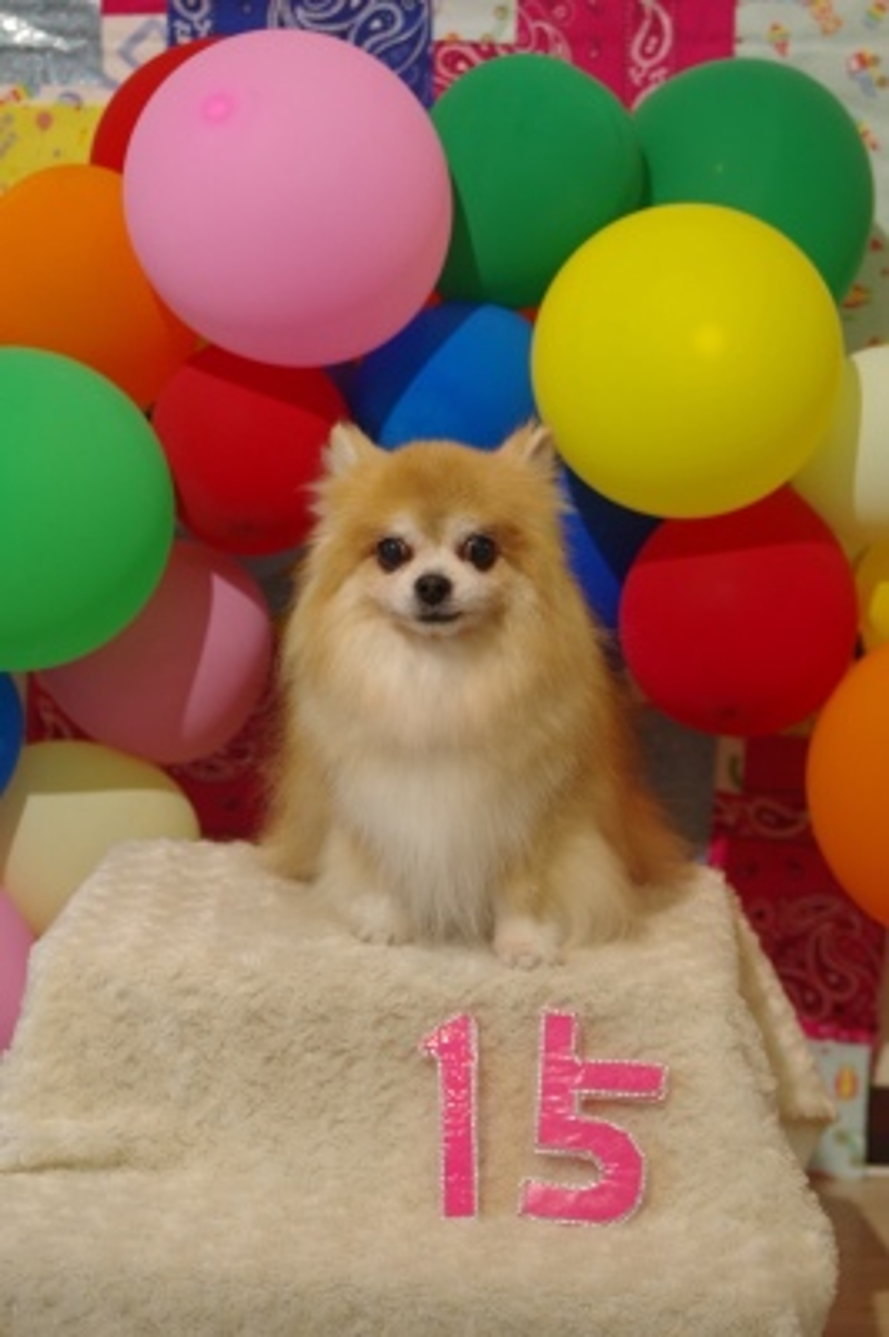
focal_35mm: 75
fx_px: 2783
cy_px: 668
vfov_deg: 27.0
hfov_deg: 18.2
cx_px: 444
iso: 400
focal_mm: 50
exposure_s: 1/160
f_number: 3.5
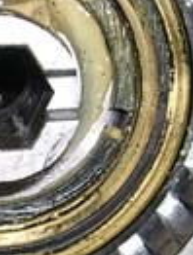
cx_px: 23
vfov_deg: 10.7
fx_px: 1369
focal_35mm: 185
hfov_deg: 8.0
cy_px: 138
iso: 50
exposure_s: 1/60.1
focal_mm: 5.8
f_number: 2.8
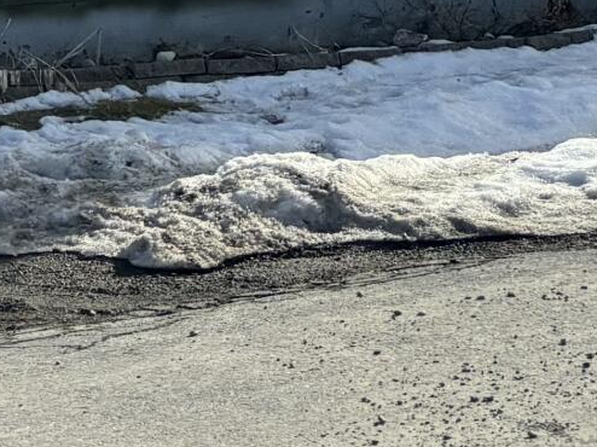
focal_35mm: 158
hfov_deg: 11.4
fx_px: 2724
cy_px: -559
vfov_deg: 8.7
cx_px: -538
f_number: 1.6
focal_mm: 5.96
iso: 50
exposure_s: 1/4255
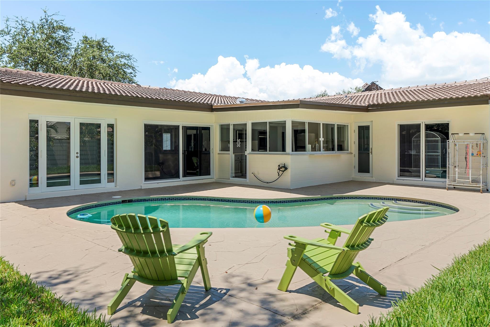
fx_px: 381
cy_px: 164
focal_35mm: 28
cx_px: 245
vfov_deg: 46.4
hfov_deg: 65.5
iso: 40
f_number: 5.6
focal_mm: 28
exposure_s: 1/125
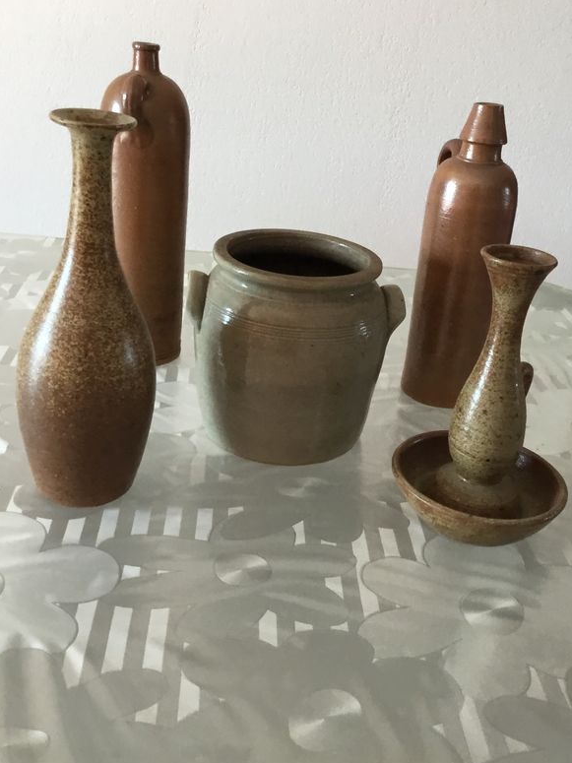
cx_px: 320
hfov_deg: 35.9
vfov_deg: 46.5
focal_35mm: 40
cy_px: 301
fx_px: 882
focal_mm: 3.3
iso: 50
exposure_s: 1/33
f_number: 2.4
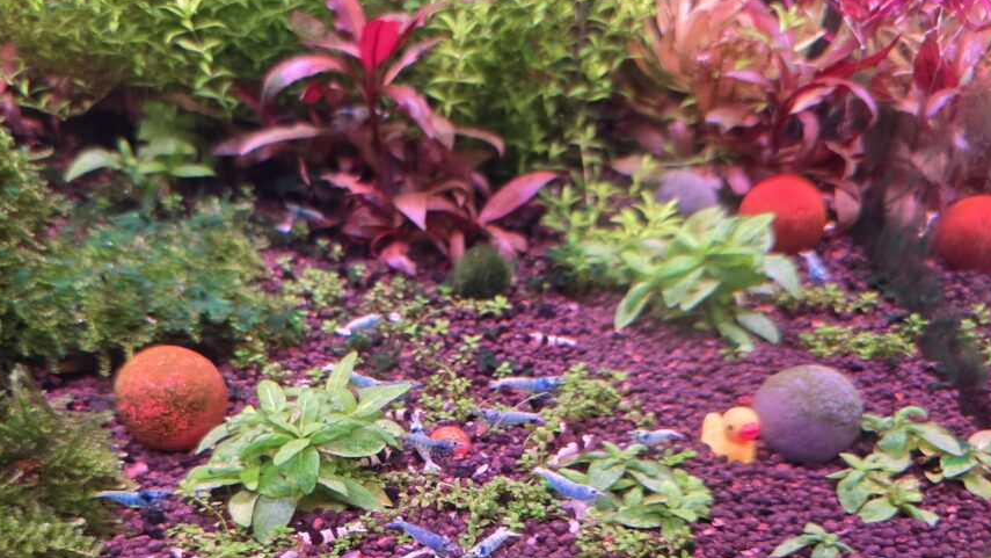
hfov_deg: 64.0
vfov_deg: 37.8
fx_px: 788
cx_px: 427
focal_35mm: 30
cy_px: 430
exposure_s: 1/57.3
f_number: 1.7
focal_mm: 6.3
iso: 400
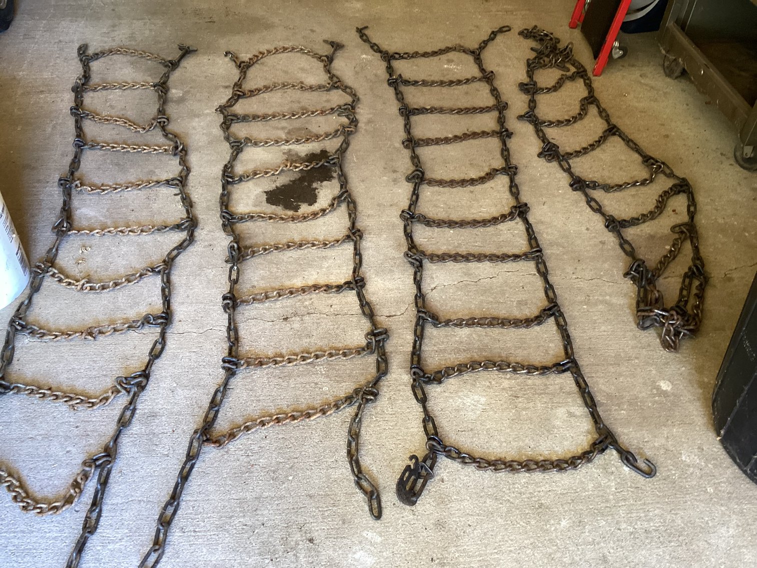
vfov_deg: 45.4
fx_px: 678
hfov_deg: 58.3
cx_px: 378
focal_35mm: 31
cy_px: 284
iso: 200
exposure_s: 1/50
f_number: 2.4
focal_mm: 3.3
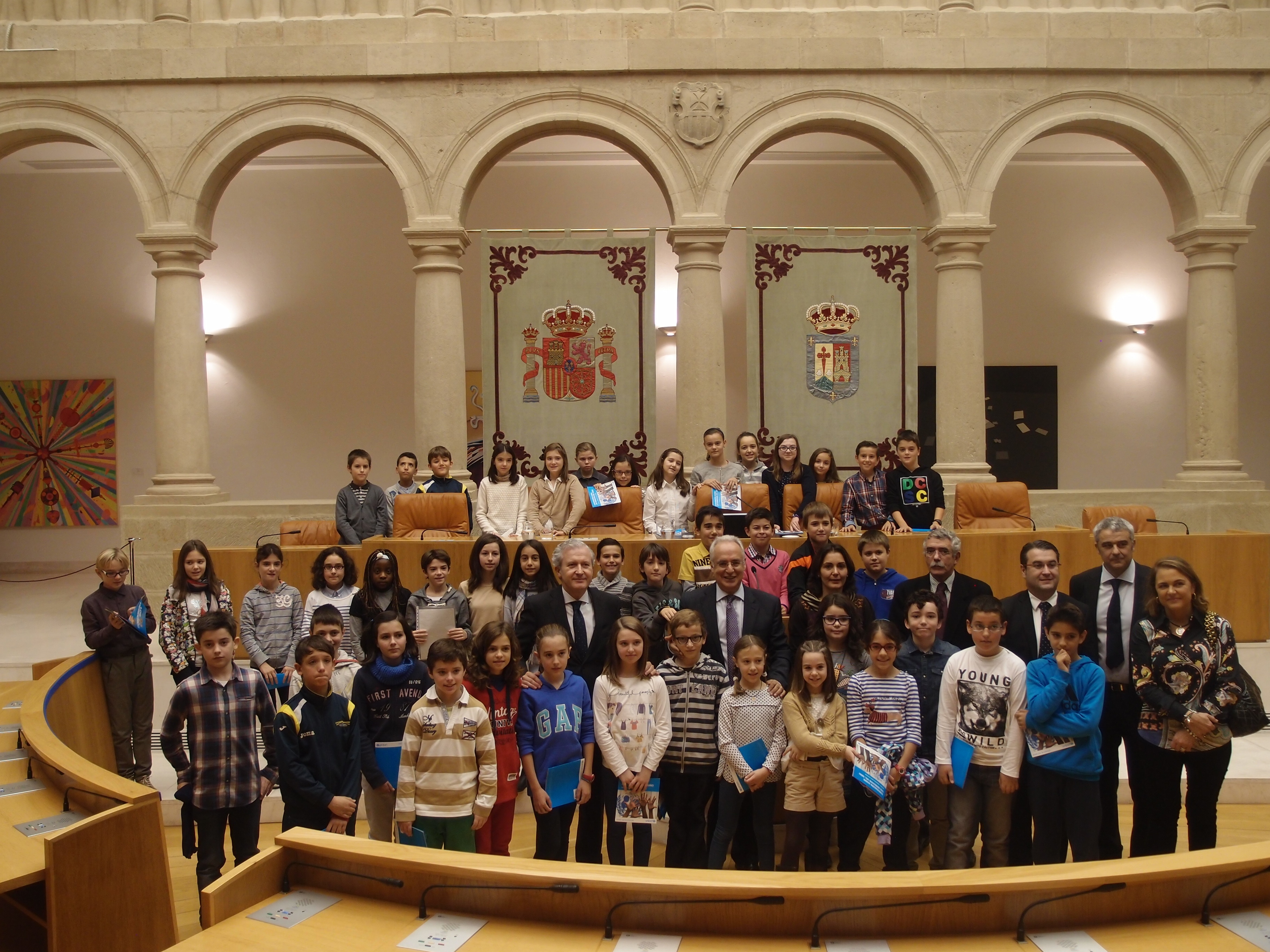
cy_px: 476
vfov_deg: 46.8
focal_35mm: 30
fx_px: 1101
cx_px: 635
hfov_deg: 60.0
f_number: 1.9
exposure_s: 1/60
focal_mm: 6.48
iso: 125
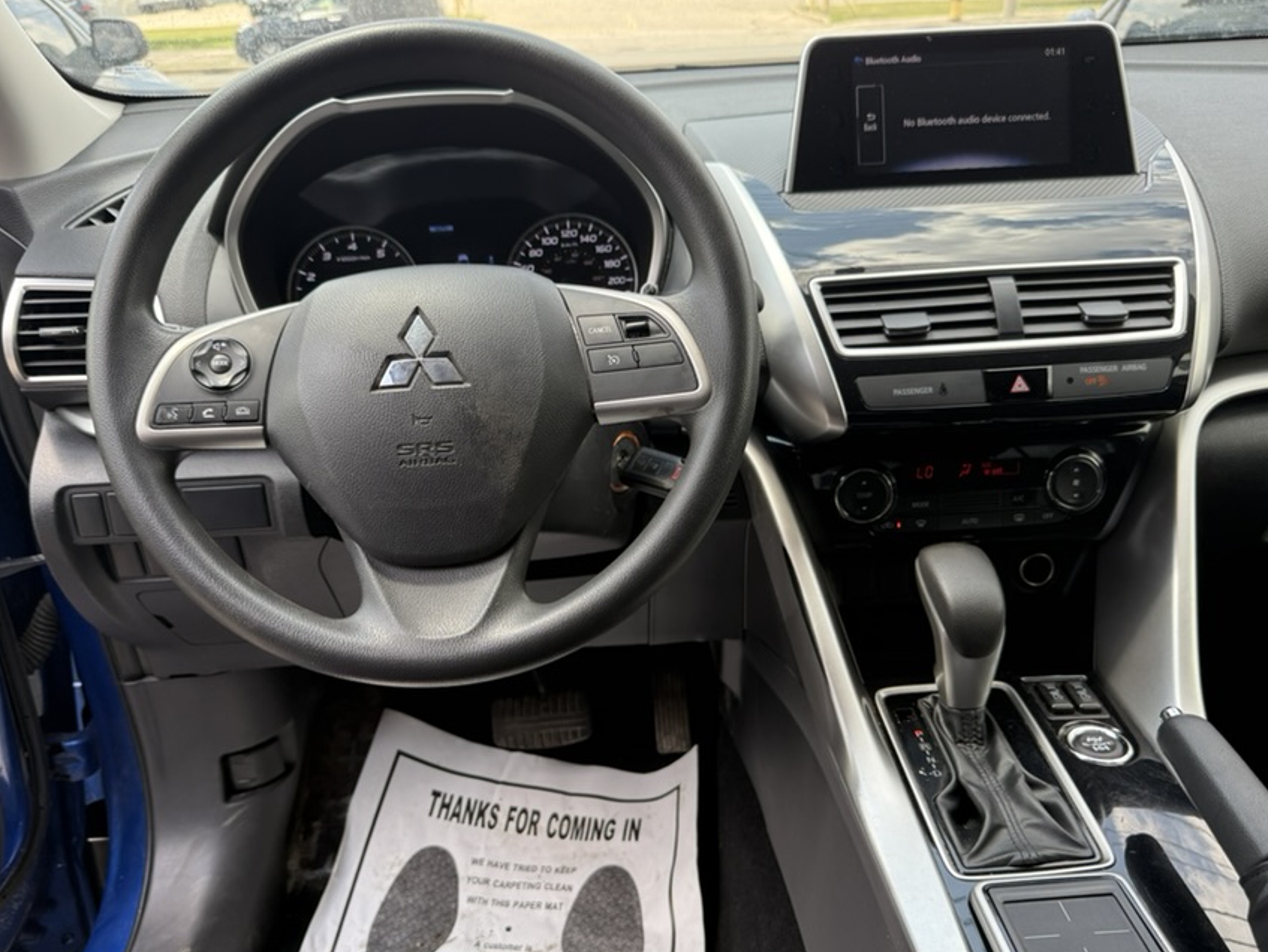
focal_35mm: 29
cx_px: 621
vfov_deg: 48.1
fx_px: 1063
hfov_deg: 61.6
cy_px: 542
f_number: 1.78
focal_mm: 6.76
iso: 100
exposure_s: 1/356
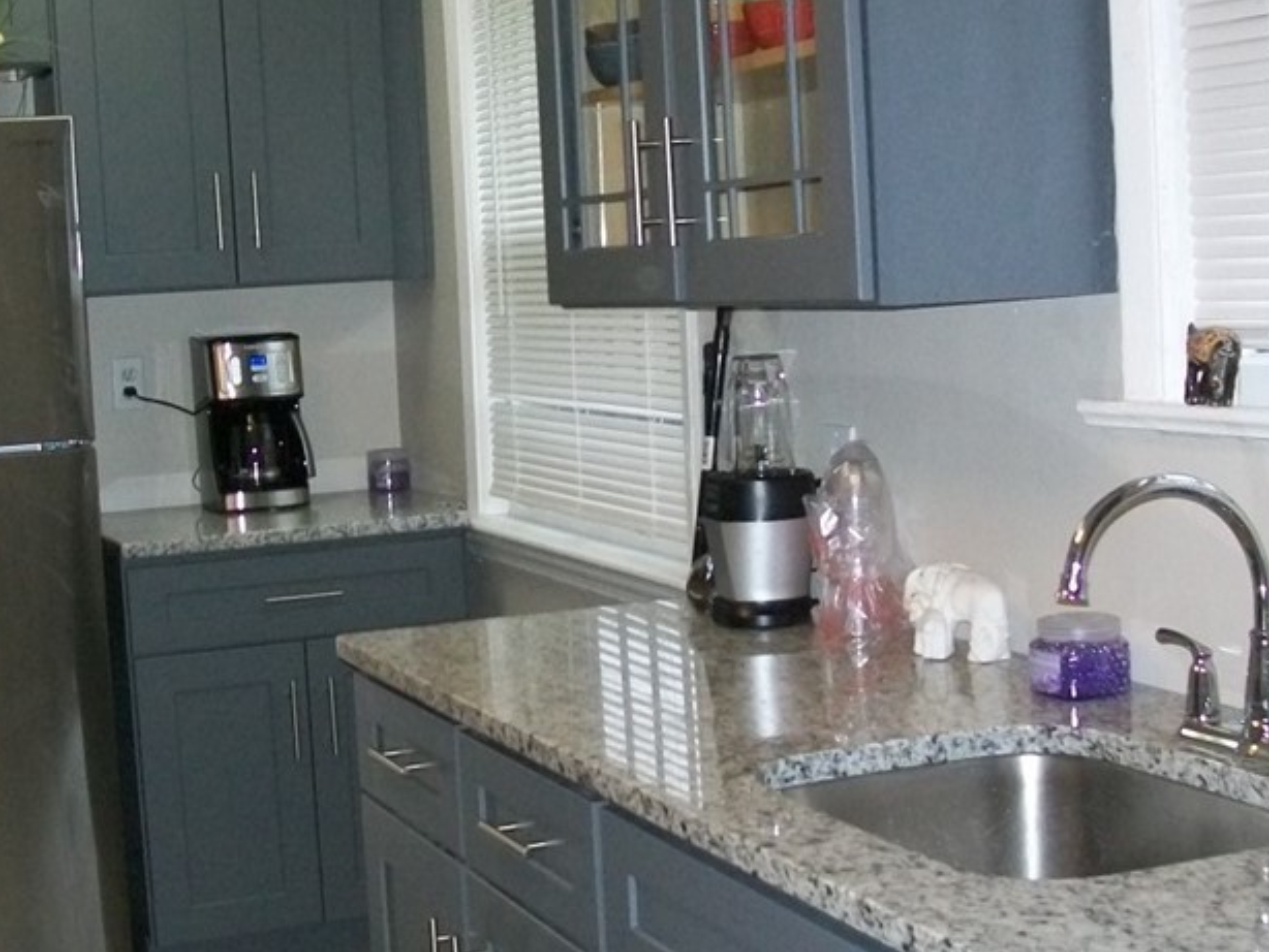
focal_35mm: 60
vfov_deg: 24.4
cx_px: 535
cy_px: 560
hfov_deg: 32.1
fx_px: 2200
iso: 160
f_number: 2.7
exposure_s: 1/60
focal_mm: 6
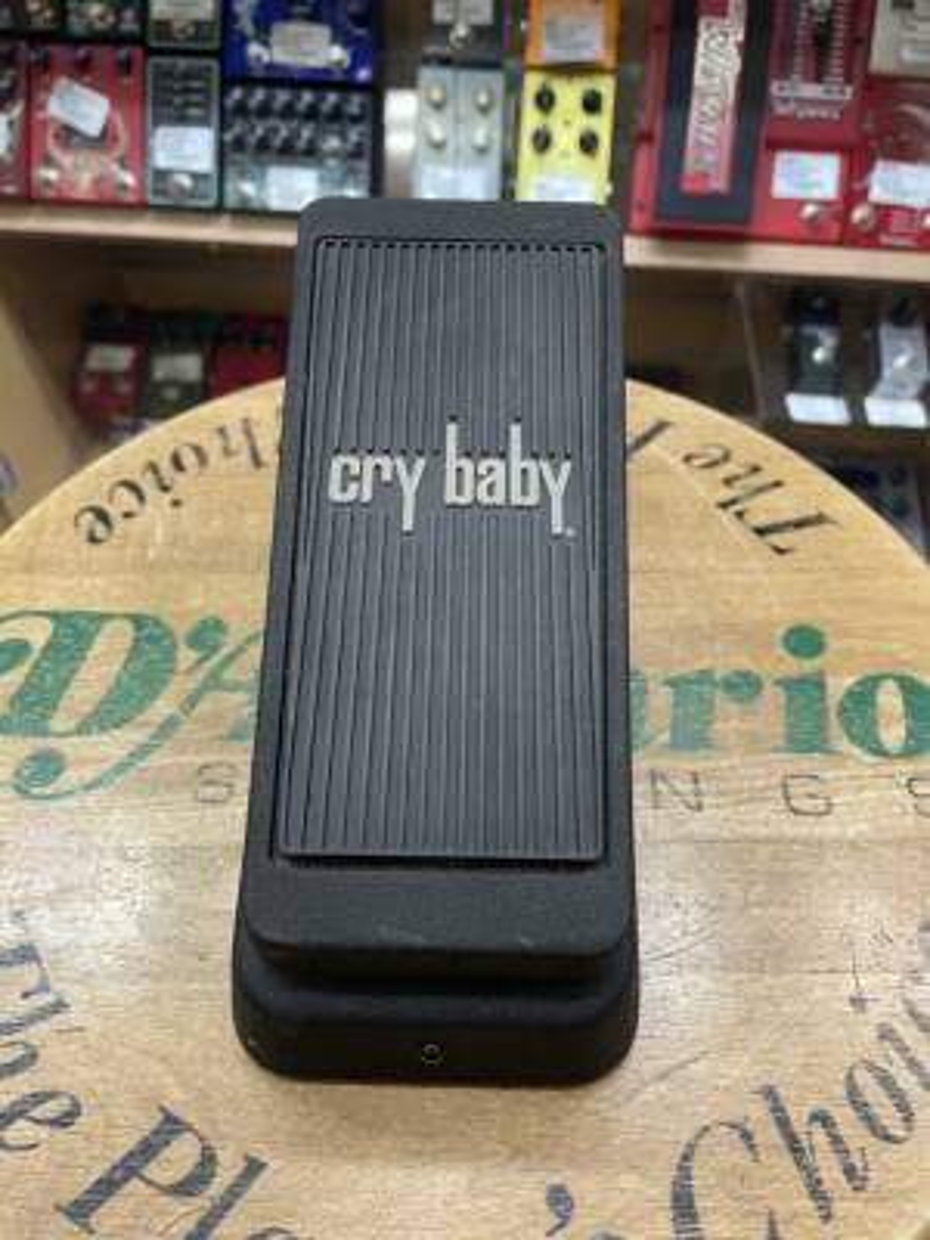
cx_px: 465
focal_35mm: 26
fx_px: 931
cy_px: 620
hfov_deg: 53.1
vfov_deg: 67.3
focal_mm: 4.2
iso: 160
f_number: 1.6
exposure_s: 1/60
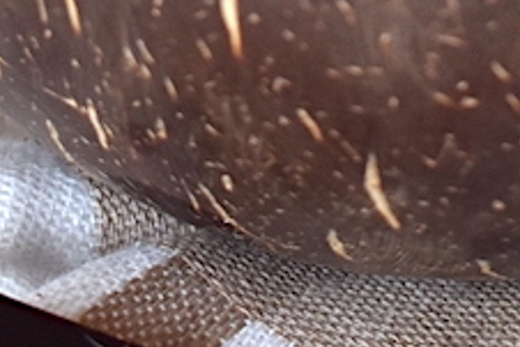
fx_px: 3931
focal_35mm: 272
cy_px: -522
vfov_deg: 4.9
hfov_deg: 7.6
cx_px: 412
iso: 500
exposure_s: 1/350
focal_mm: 32
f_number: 4.8
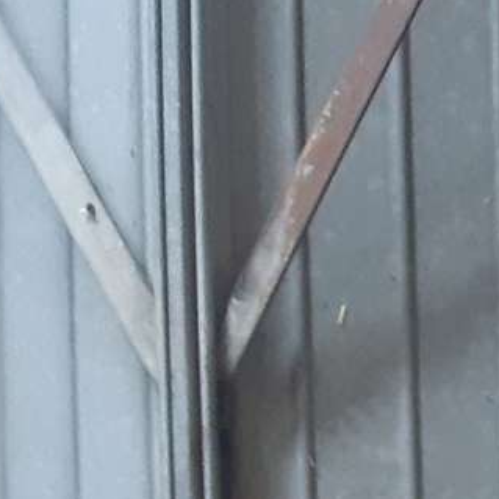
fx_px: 2349
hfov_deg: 10.3
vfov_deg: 10.8
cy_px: 1093
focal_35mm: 144
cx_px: 1244
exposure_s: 1/60
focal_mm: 3.92
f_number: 1.7
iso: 200
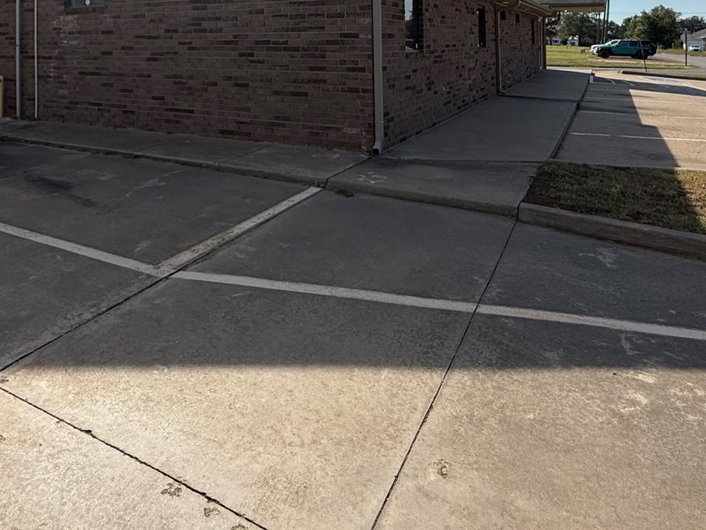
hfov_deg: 60.4
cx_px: 245
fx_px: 591
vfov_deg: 43.0
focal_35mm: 29
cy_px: 28
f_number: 2.2
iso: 50
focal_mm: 2.22
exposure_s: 1/2841
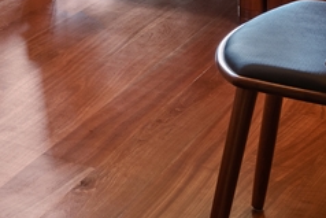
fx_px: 1051
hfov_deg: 15.4
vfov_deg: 10.4
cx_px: -241
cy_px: -291
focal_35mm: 116
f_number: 16
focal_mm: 23
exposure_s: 1/10
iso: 100
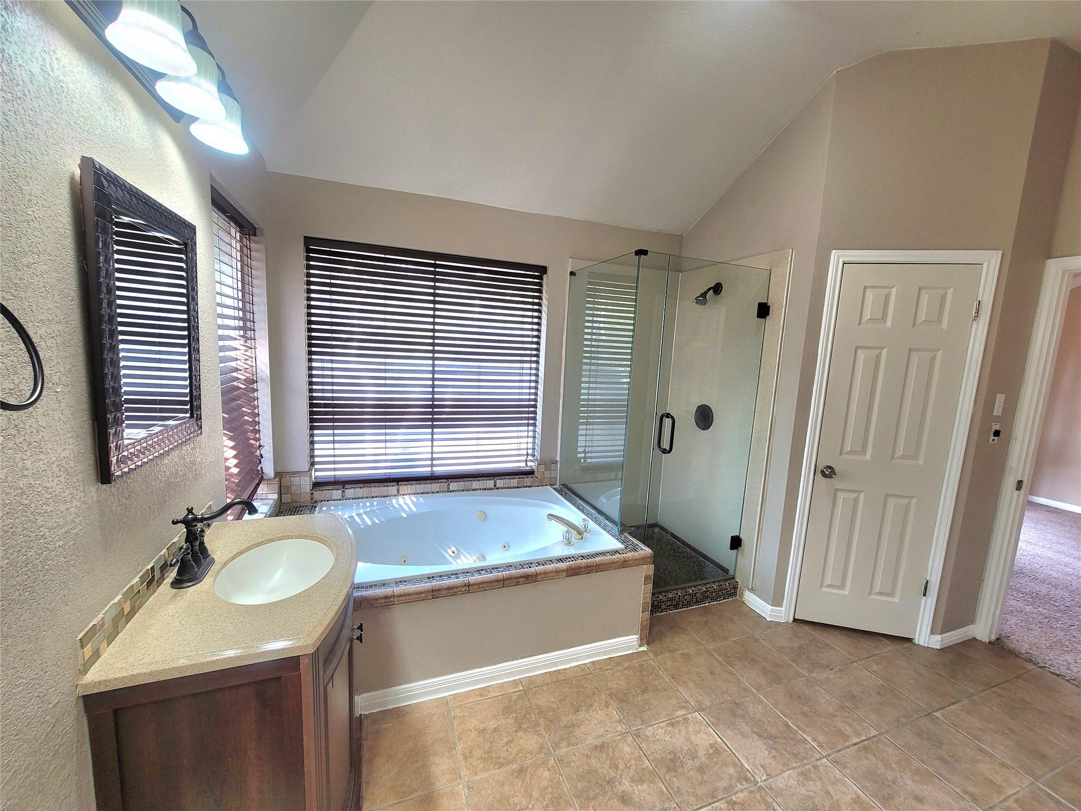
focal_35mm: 13
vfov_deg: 89.9
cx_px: 540
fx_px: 406
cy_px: 406
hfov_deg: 106.2
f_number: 2.2
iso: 125
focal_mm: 2.2
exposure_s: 1/60.2
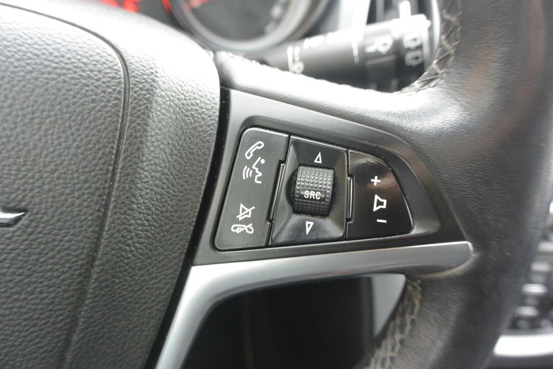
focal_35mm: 27
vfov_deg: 47.9
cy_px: 184
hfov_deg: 67.4
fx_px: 415
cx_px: 276
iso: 800
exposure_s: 1/50
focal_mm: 10
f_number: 3.5
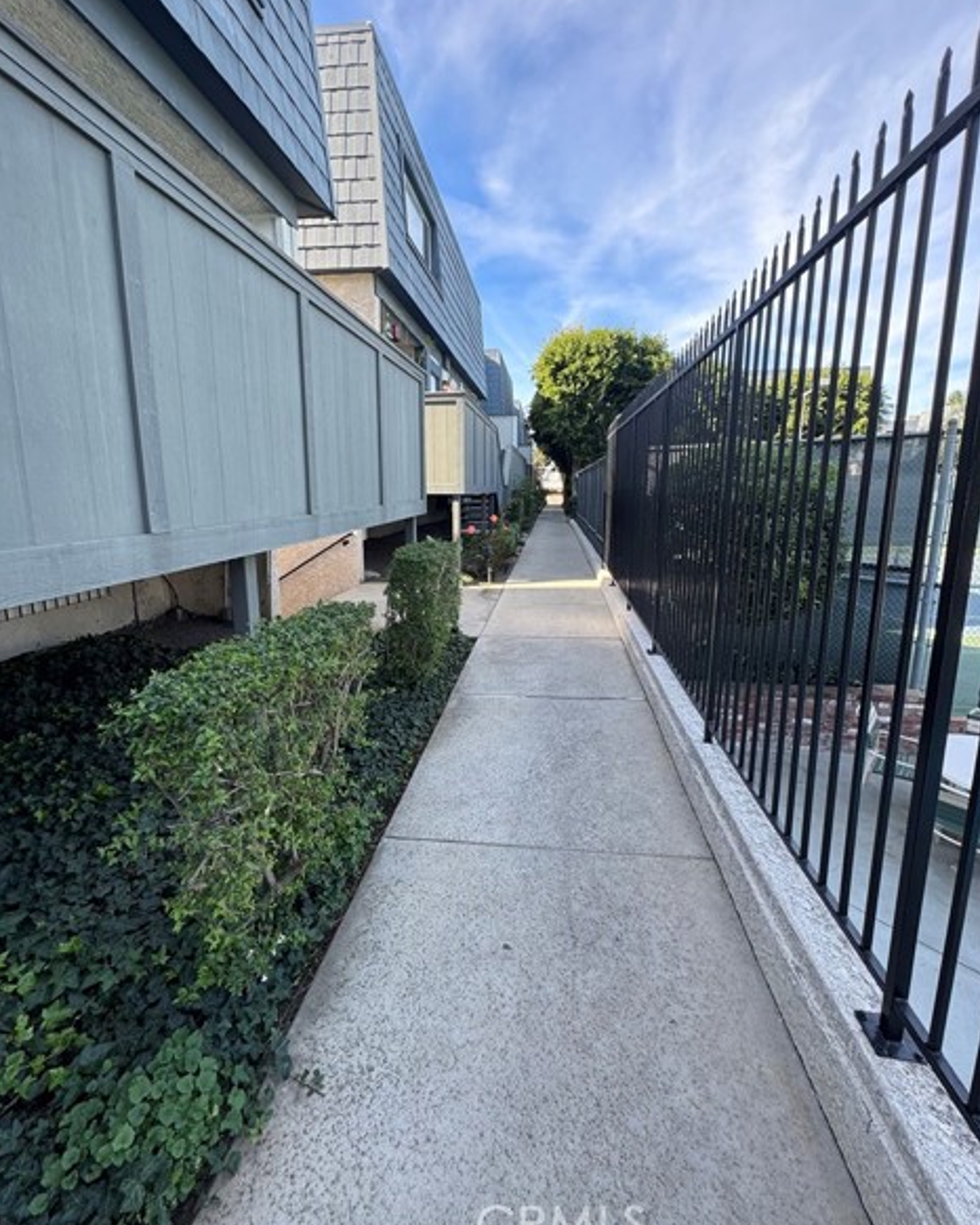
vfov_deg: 96.7
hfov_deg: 84.0
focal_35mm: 15
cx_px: 484
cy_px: 582
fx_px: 544
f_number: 2.2
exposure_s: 1/241
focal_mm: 2.22
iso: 40
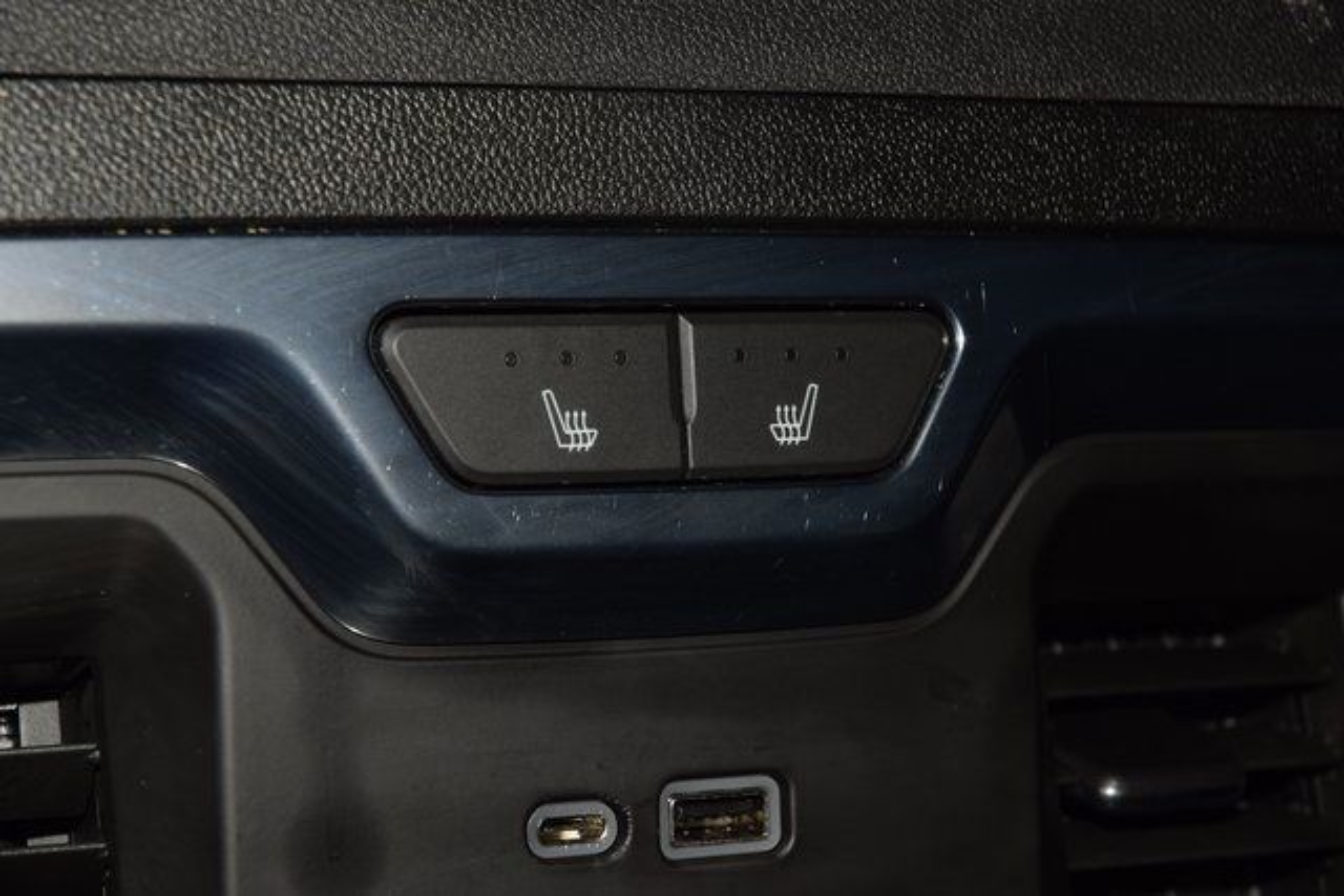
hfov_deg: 19.5
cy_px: 448
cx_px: 672
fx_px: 3921
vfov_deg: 13.0
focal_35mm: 105
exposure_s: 1/125
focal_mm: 70
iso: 100
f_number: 8
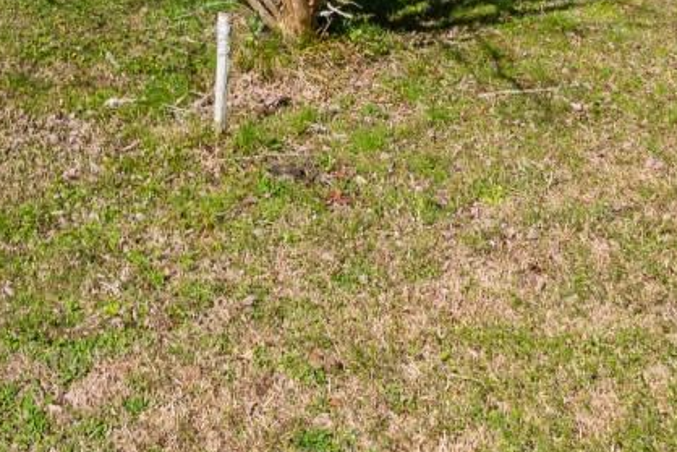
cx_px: 10
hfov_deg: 30.3
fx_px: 1166
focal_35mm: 62
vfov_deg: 17.8
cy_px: -353
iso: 100
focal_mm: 11
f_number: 9
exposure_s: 1/320
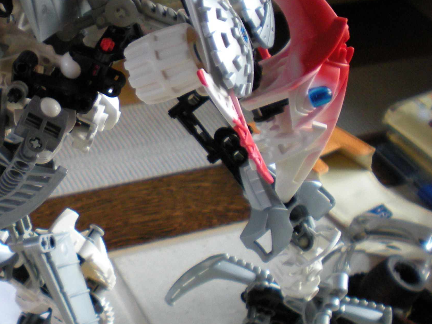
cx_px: 56
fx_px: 924
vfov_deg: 19.9
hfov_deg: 25.6
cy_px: 156
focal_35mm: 74
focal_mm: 6.3
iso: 200
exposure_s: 1/34.5
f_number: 3.1
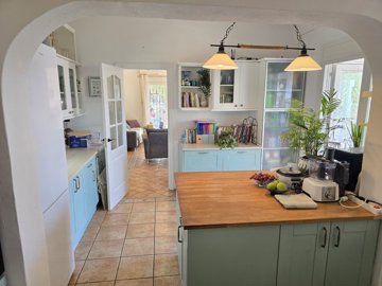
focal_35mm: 23
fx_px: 254
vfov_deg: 58.9
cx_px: 191
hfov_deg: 73.9
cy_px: 143
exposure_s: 1/100
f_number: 1.7
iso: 160
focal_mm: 6.3
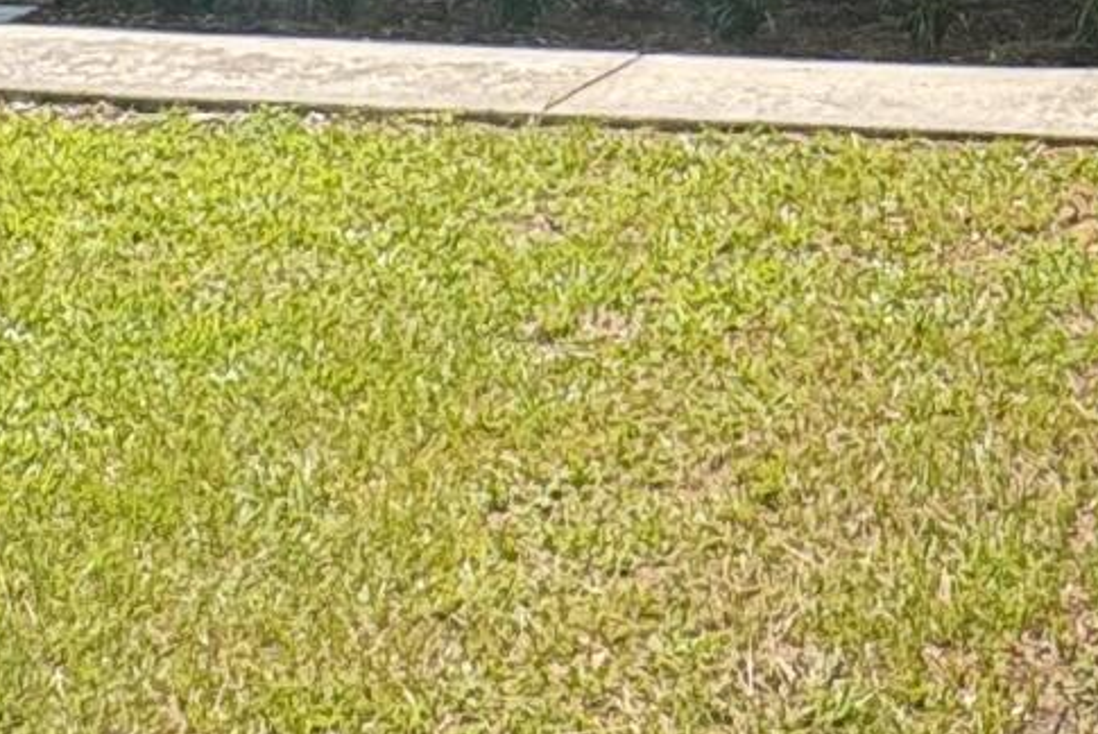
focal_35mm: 90
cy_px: -809
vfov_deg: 12.9
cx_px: 1193
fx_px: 2747
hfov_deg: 21.5
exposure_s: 1/243
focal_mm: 2.22
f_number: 2.2
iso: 40
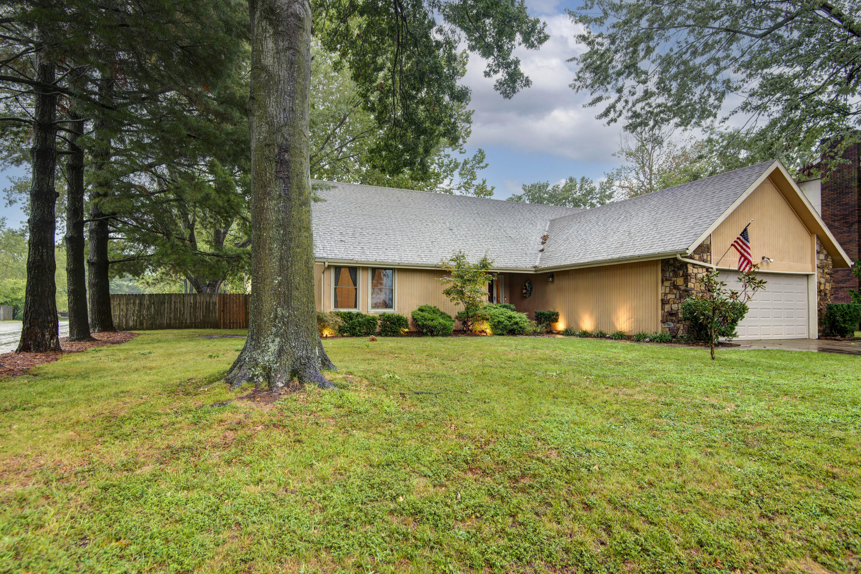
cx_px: 430
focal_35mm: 20
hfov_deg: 84.0
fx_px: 478
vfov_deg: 61.9
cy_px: 287
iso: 100
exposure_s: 1/5
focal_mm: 20
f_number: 6.3
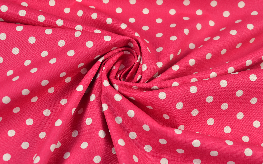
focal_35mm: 55
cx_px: 131
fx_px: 391
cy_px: 78
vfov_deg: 23.8
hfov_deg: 37.2
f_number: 8
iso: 100
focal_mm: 35
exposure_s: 1/15
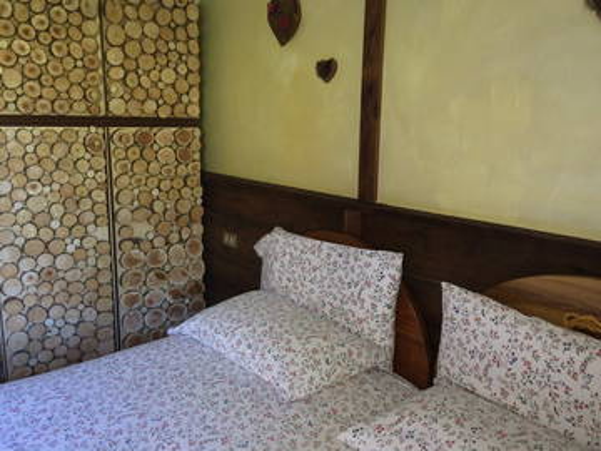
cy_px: 226
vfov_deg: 48.2
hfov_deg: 61.7
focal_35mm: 29
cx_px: 300
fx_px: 503
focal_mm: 4.15
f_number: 2.2
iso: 160
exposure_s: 1/33
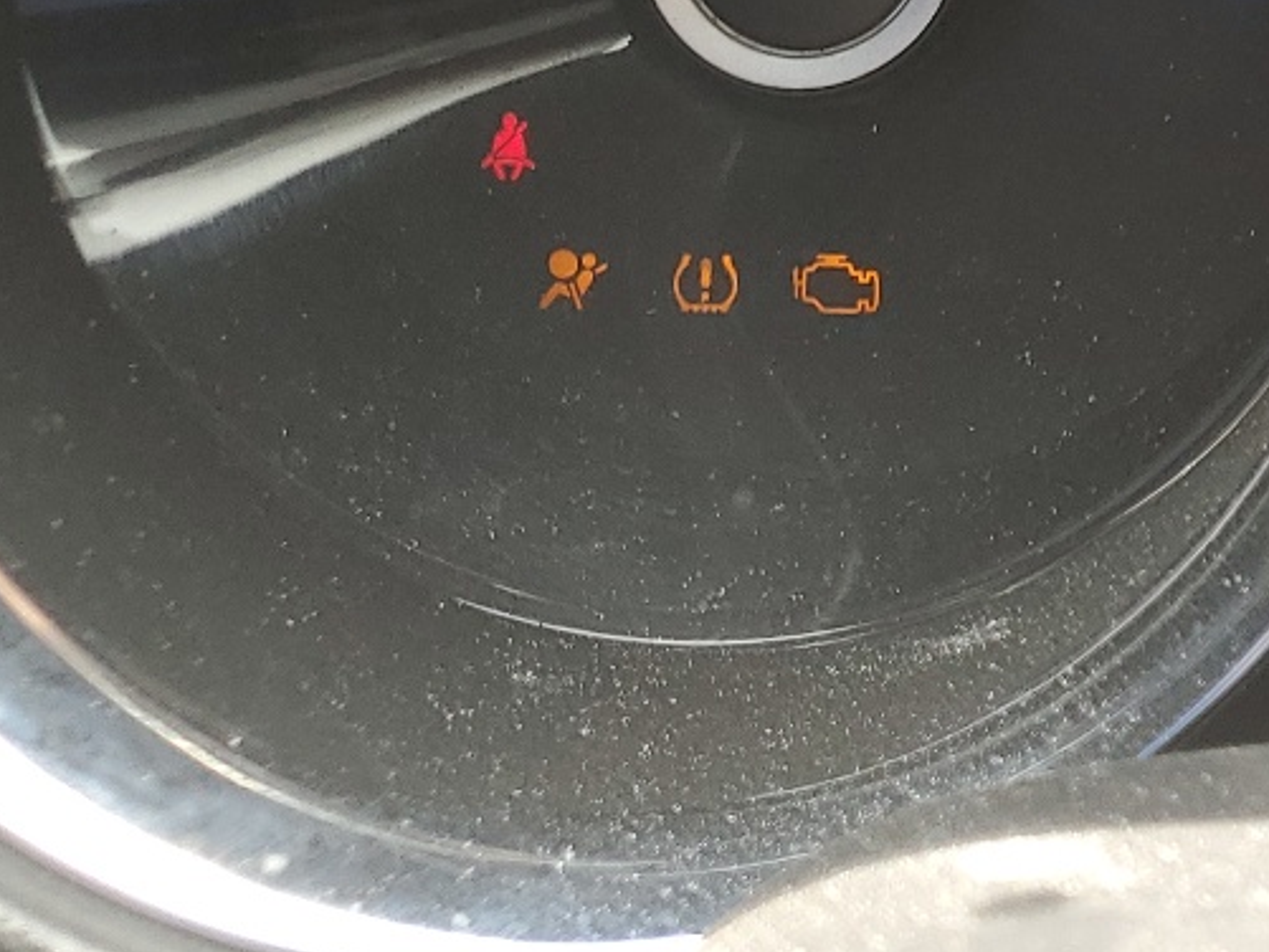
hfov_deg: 20.1
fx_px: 3043
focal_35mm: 83
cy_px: -71
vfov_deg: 17.2
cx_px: 1930
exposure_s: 1/156
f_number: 1.5
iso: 50
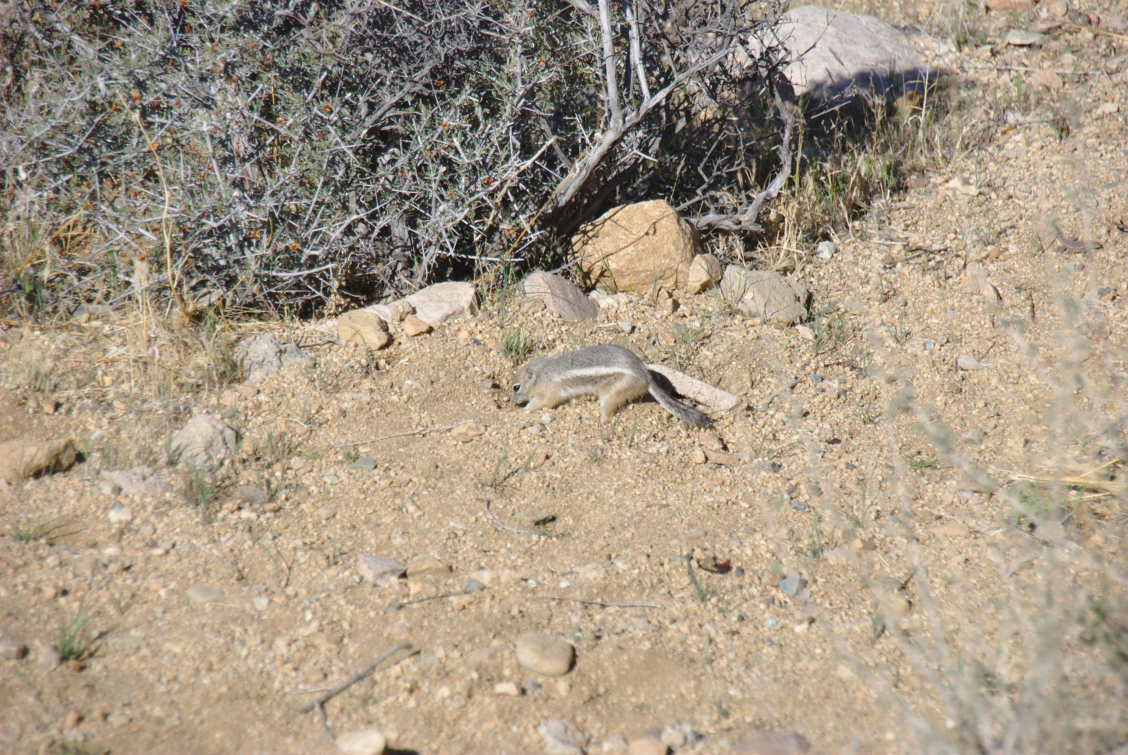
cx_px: 564
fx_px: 7294
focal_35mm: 232
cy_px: 378
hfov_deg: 8.8
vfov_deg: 5.9
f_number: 6
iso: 200
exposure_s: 1/1250
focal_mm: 155
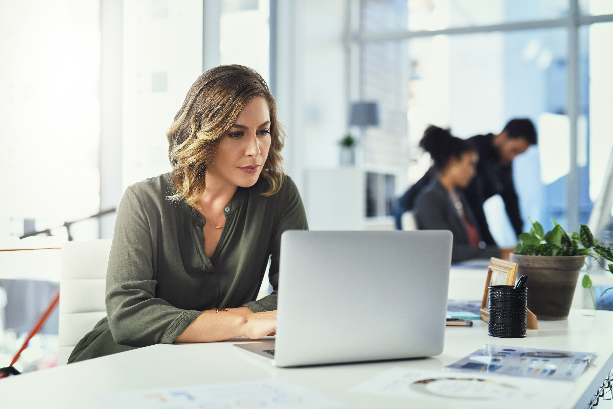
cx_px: 306
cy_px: 204
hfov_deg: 39.6
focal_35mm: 50
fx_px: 851
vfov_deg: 27.0
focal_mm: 50
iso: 125
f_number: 2
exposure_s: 1/200
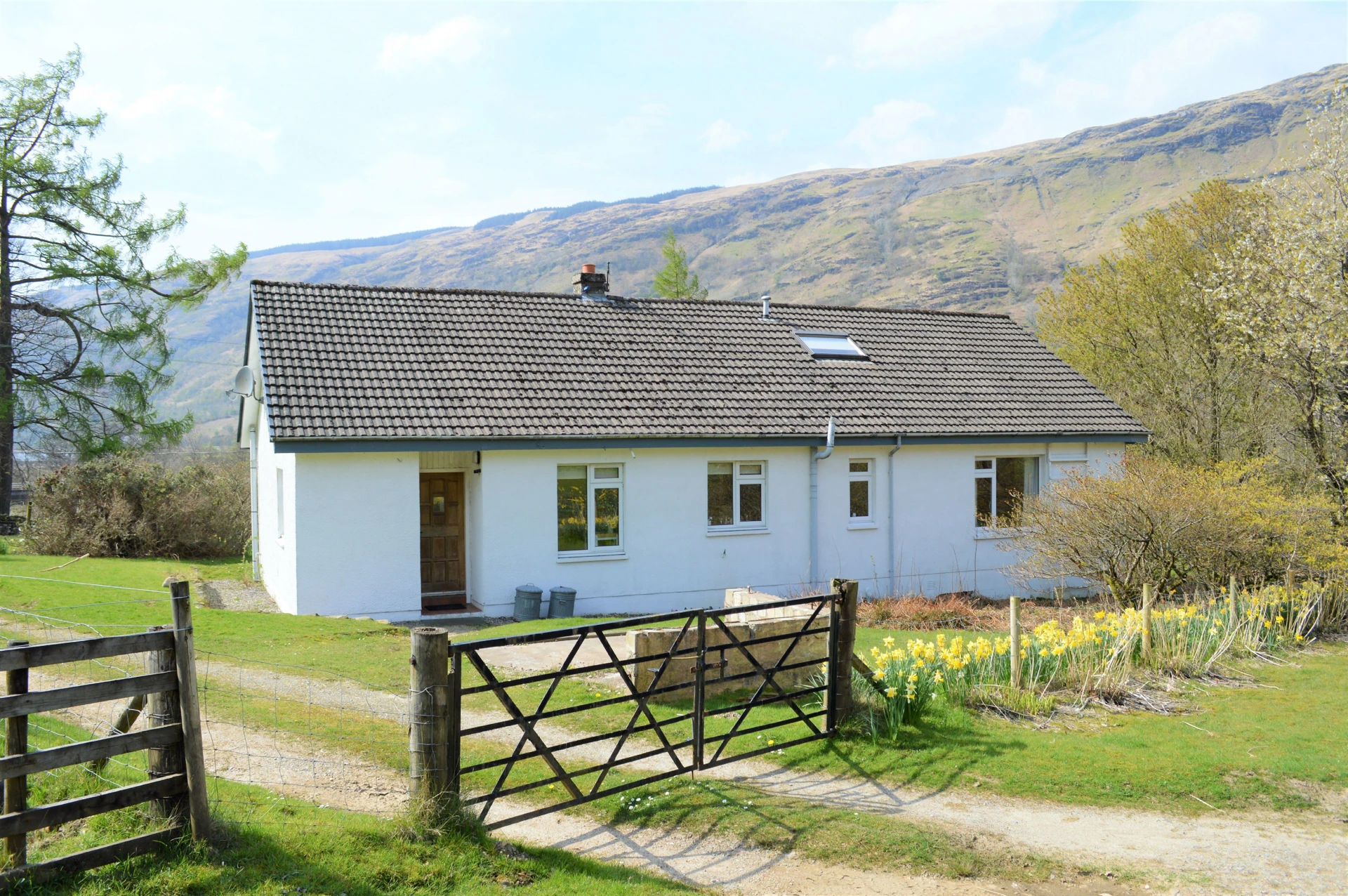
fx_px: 1122
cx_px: 674
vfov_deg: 43.5
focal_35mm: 30
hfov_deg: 62.0
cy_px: 448
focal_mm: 20
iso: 100
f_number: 7.1
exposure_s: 1/200
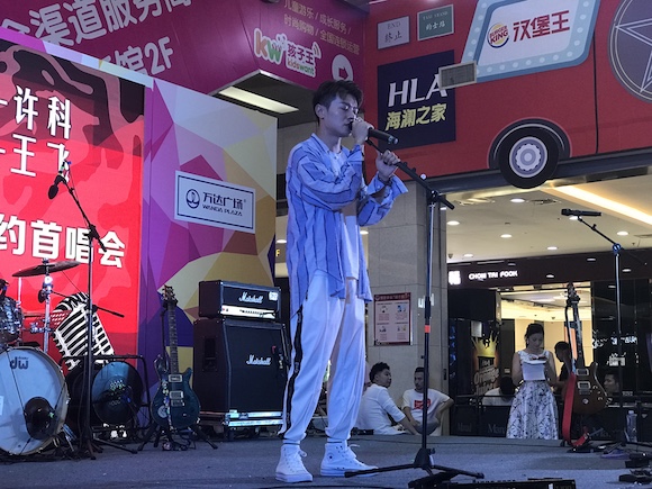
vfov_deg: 25.7
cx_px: 326
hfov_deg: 33.8
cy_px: 244
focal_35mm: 57
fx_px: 1074
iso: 125
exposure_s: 1/50
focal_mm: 6.6
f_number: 2.8
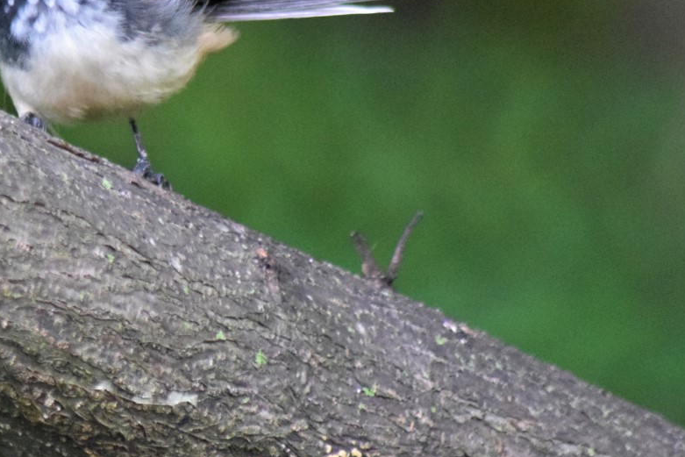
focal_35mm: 933
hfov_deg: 2.2
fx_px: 17755
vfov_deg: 1.5
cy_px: 16
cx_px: 18
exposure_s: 1/200
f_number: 5.6
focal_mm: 300
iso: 6400
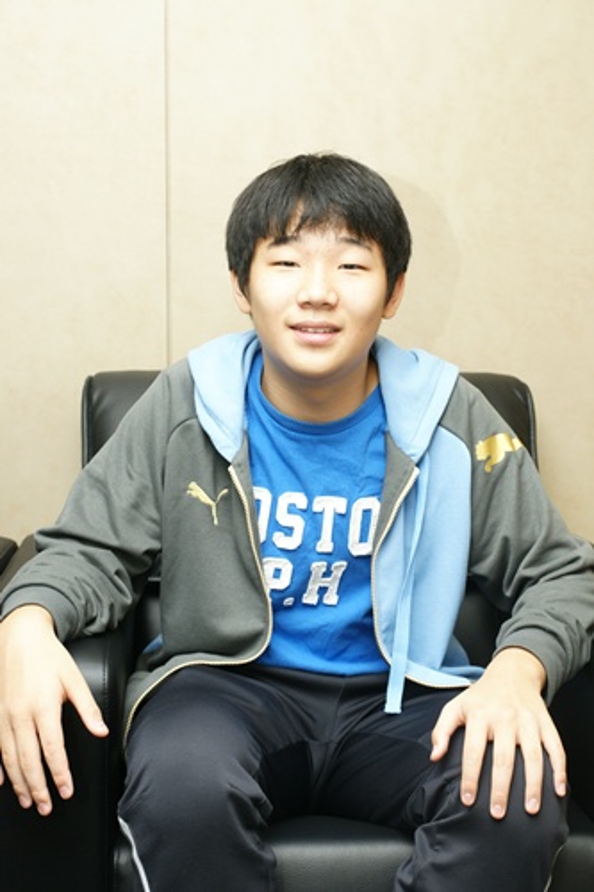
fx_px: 1300
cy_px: 446
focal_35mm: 52
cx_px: 297
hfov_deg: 25.7
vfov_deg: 37.9
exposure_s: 1/125
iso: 400
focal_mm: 35
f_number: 5.6
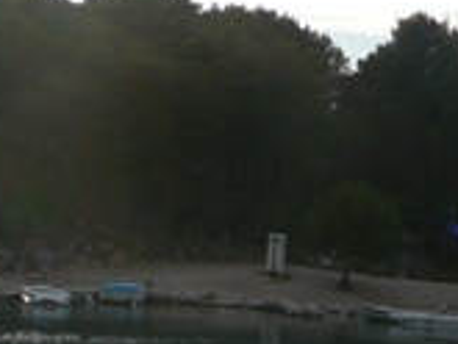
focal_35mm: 136
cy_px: 358
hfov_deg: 13.1
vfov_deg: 10.8
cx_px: 824
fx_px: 1801
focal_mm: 5.2
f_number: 2.8
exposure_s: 1/800
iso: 80
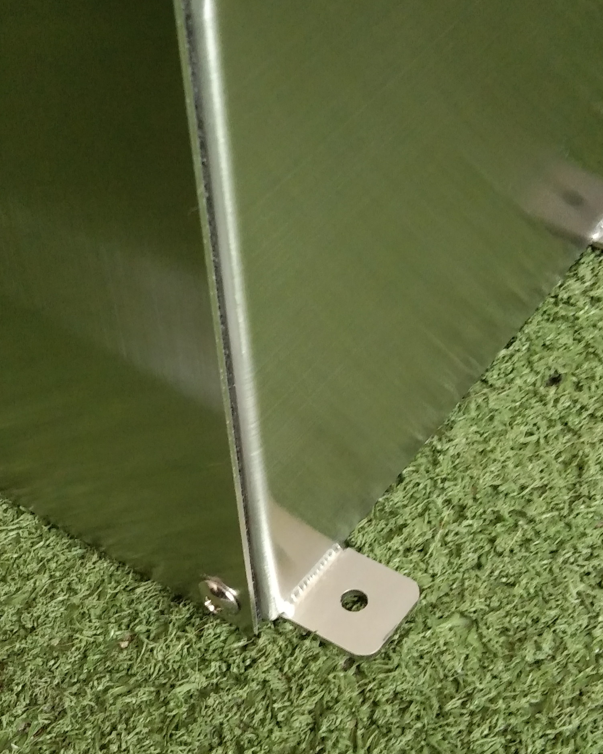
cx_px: 254
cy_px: 459
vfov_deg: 29.1
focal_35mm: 65
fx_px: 1450
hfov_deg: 23.5
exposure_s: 1/33
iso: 413
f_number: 2.2
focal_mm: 3.65
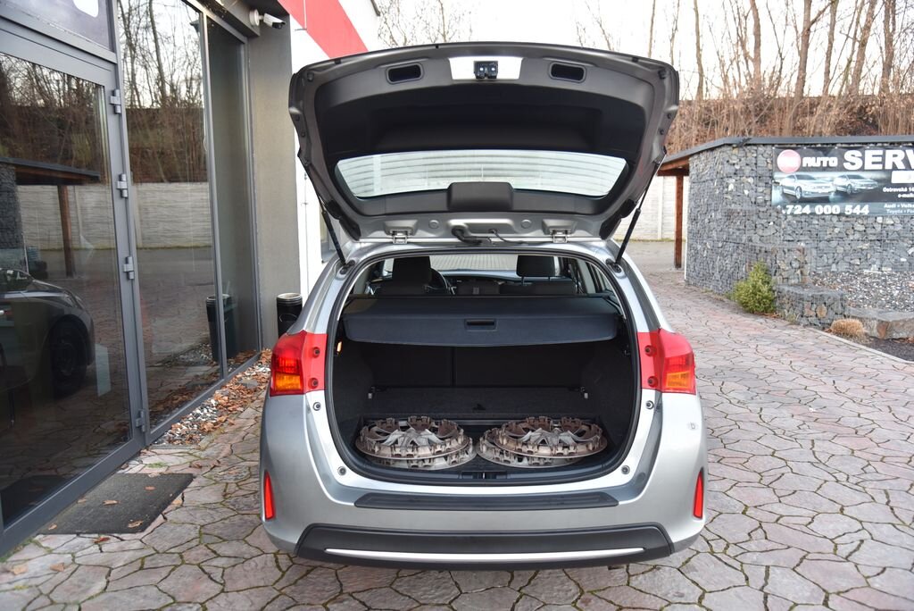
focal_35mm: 30
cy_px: 306
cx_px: 457
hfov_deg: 61.9
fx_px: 762
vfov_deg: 43.7
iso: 500
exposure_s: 1/25
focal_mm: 30
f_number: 4
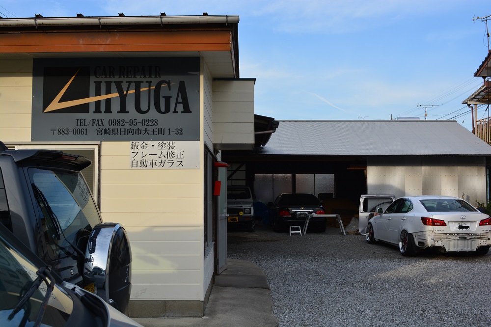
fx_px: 532
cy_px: 164
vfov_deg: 34.2
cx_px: 246
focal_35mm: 39
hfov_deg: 49.6
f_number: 11
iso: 200
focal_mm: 26
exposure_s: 1/100
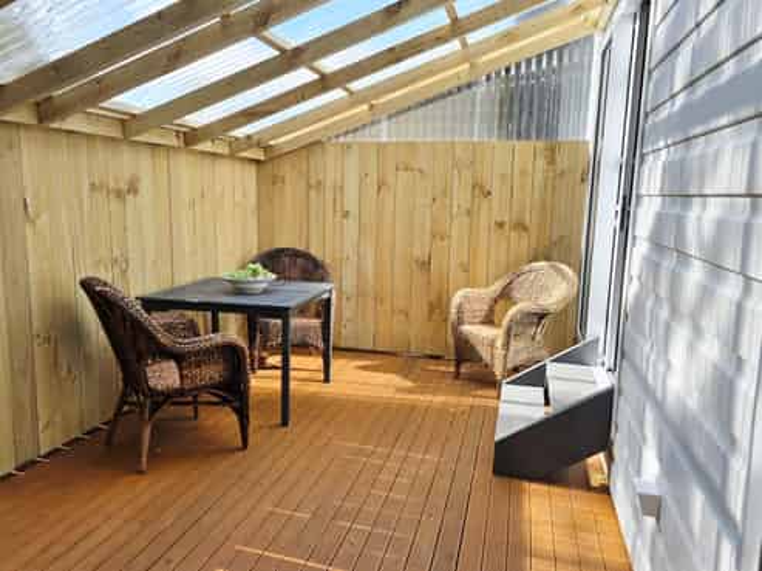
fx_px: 506
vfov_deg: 58.8
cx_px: 381
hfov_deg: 74.0
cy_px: 286
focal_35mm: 23
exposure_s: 1/312
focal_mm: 6.3
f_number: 1.7
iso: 12
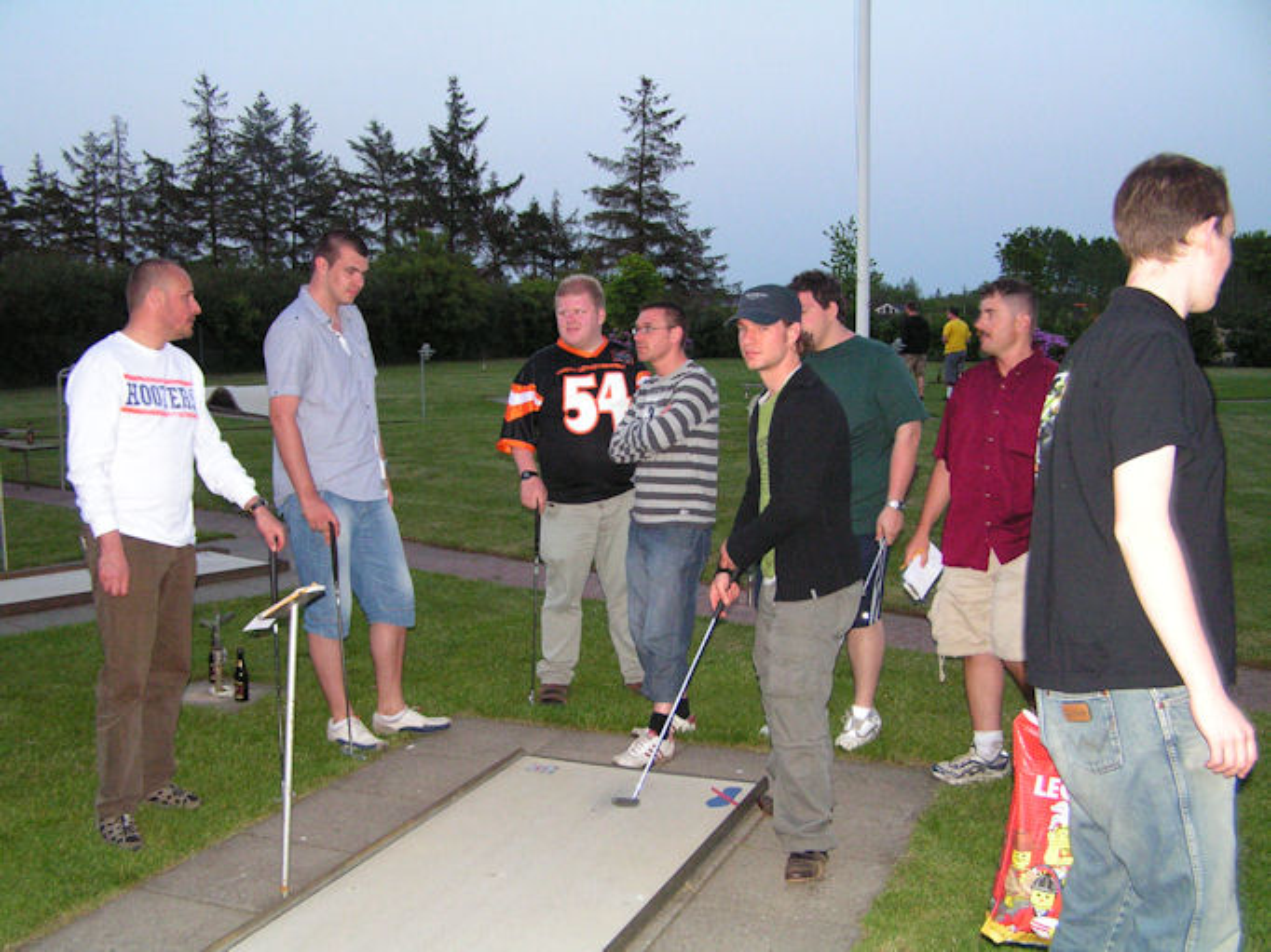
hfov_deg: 49.0
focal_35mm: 38
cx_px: 636
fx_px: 1395
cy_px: 476
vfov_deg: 37.7
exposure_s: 1/40
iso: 200
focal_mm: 6.3
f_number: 2.8
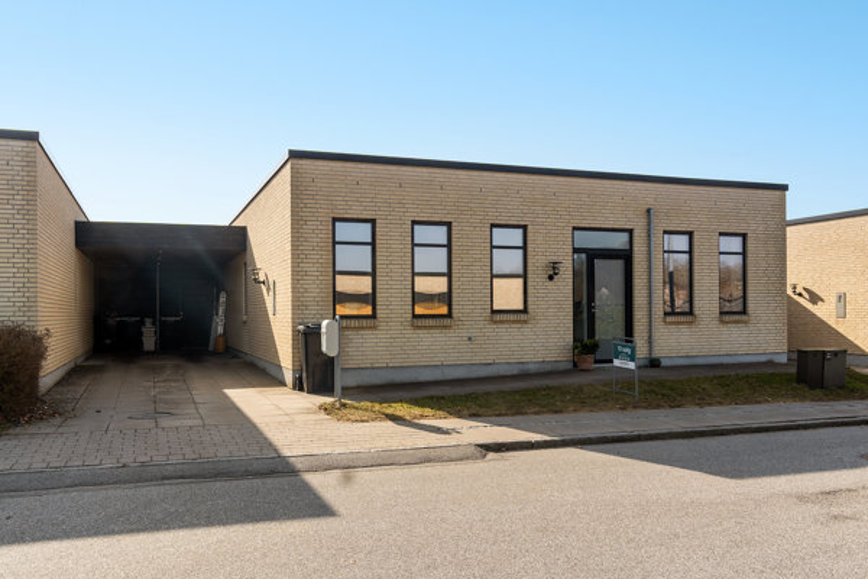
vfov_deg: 43.6
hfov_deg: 61.9
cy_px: 290
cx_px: 434
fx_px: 723
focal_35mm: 30
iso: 200
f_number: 8
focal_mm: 20
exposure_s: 1/250
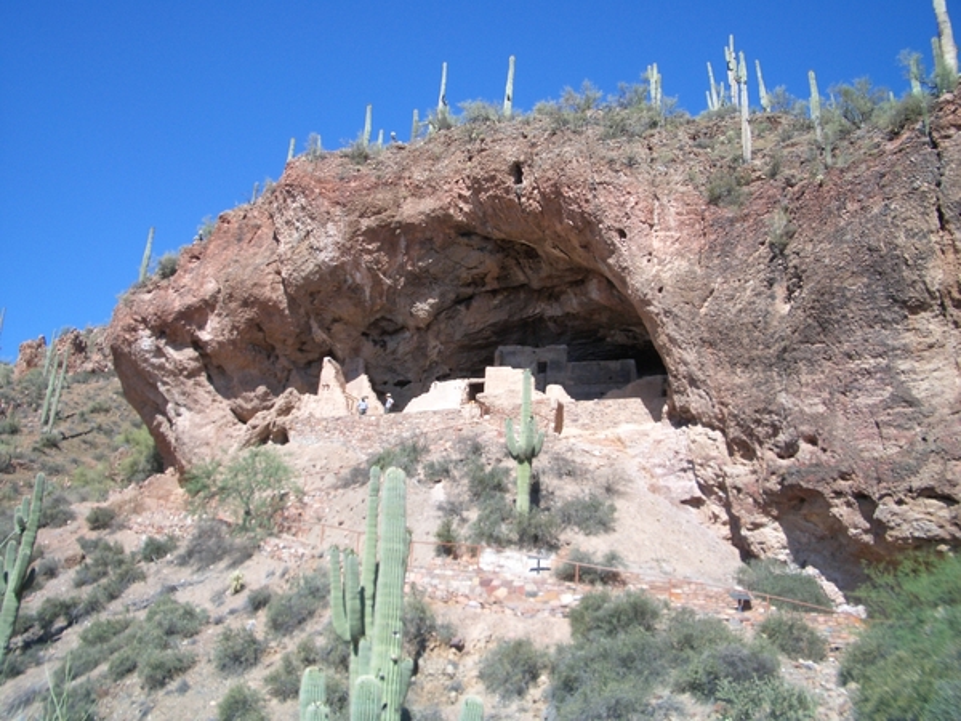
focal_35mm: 35
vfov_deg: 40.7
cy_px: 360
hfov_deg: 52.6
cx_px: 480
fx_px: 972
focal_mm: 5.8
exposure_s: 1/400
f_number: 4.3
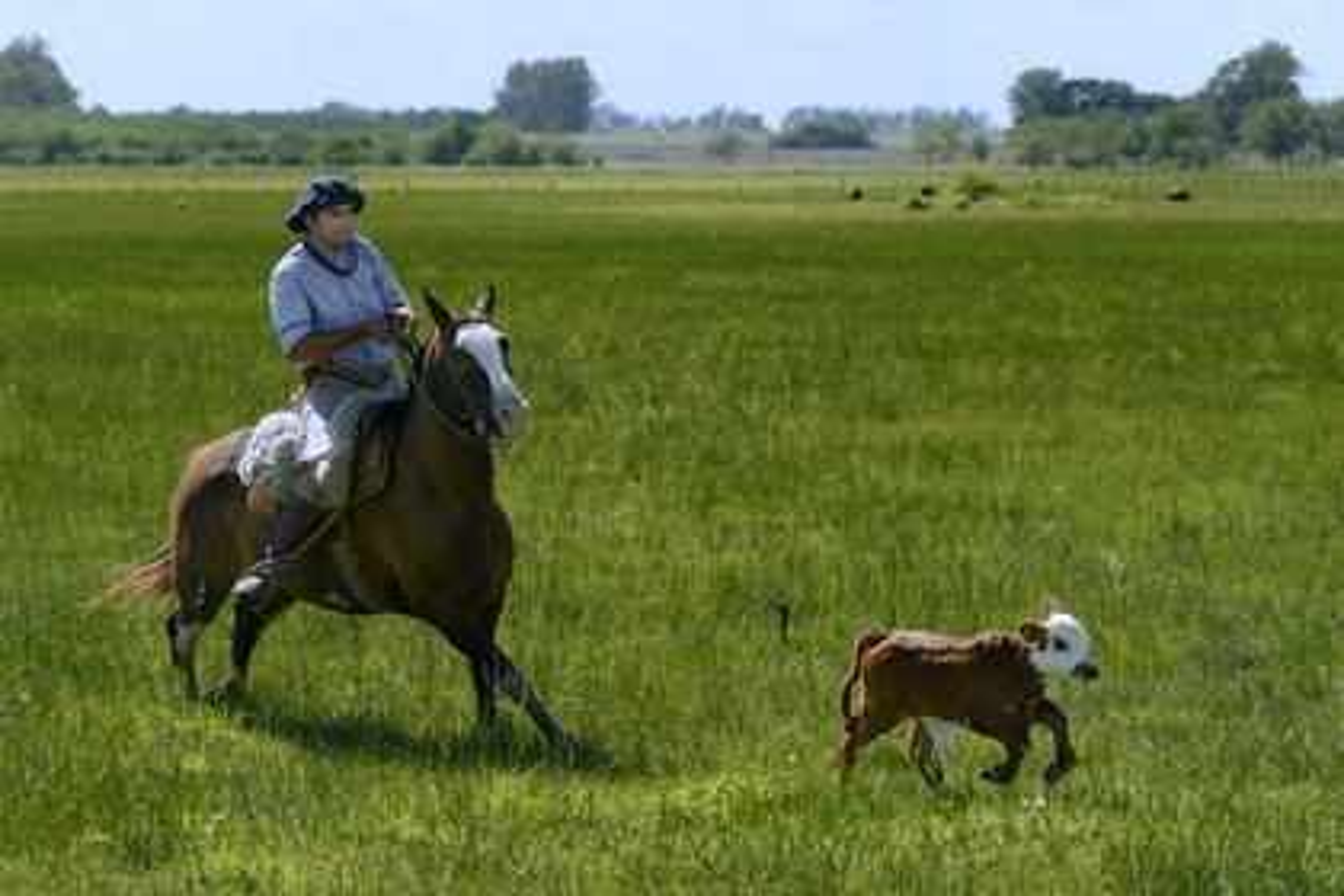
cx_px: 672
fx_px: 5040
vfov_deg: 10.2
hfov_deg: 15.2
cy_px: 448
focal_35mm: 135
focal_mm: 135
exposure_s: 1/640
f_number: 9
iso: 400
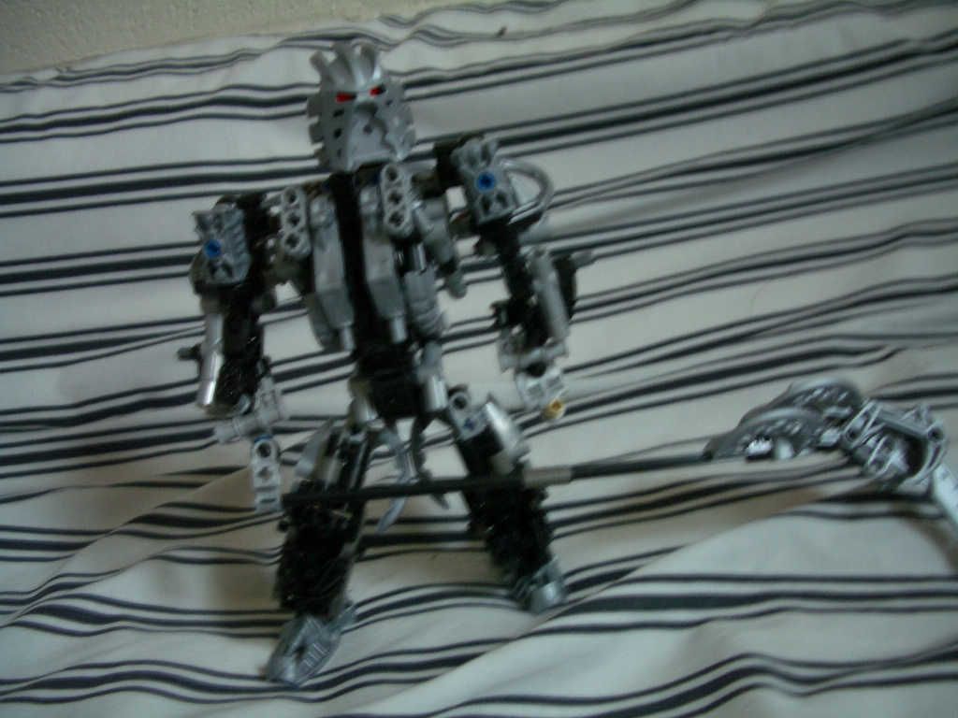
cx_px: 479
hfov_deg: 52.6
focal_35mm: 35
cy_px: 359
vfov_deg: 40.7
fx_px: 969
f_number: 2.6
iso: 100
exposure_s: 1/8
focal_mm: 5.8
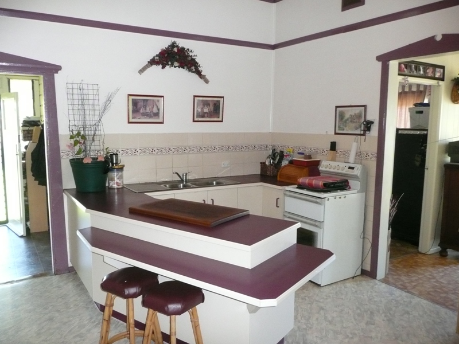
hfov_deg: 63.4
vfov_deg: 49.7
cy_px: 172
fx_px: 371
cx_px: 230
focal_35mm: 28
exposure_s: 1/30
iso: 500
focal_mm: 4.6
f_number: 3.3
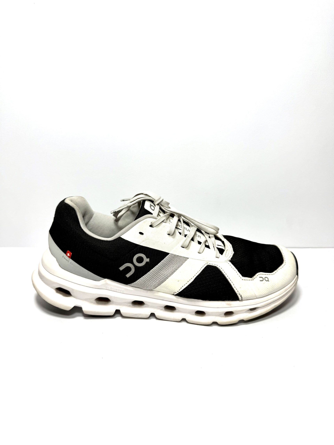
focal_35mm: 24
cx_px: 167
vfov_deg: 71.6
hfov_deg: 56.8
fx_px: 309
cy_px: 222
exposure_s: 1/689
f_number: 1.78
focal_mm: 6.76
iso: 80
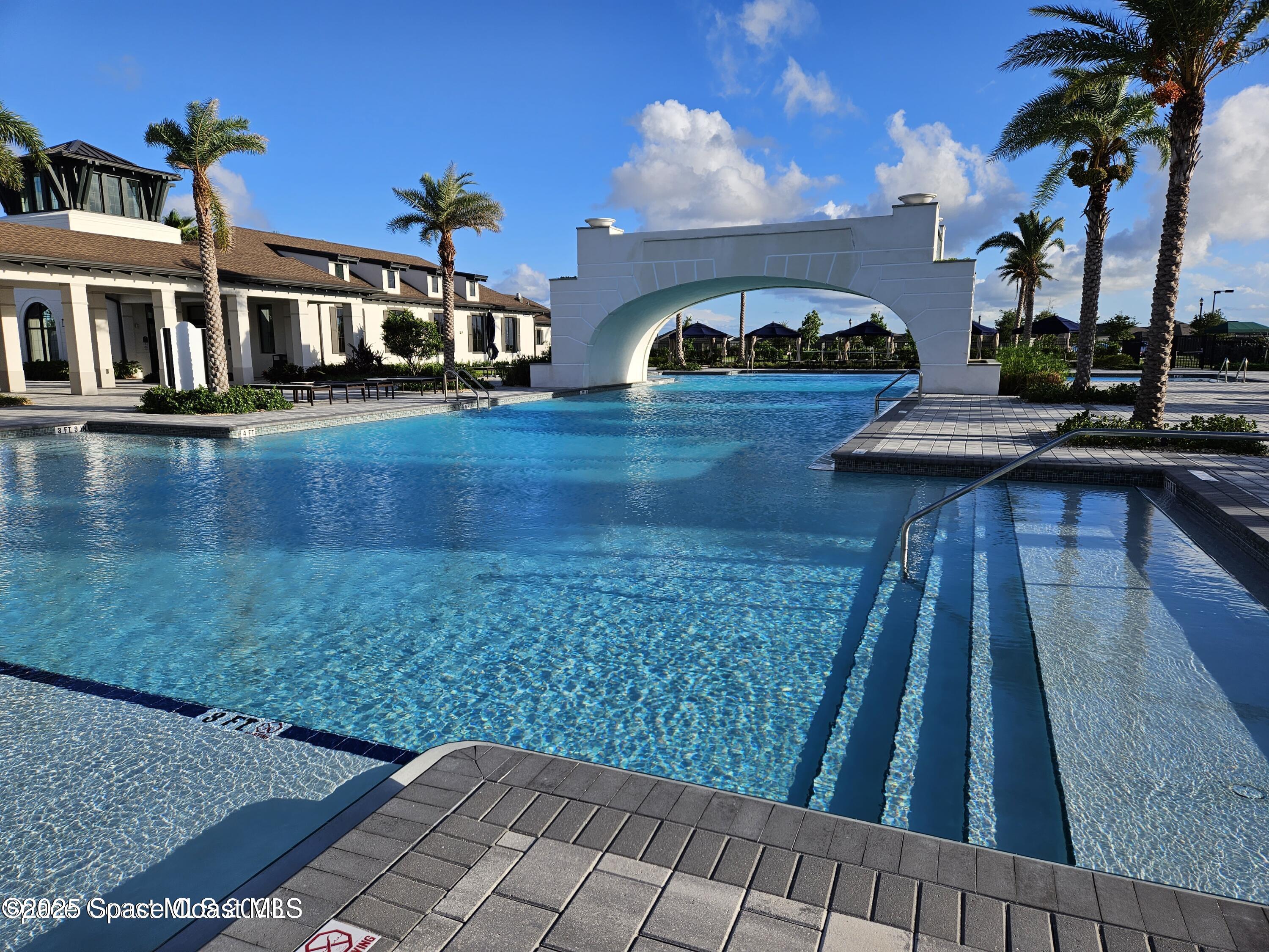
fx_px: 843
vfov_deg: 58.9
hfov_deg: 73.9
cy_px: 476
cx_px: 634
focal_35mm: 23
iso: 25
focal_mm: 5.4
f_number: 1.8
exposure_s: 1/1521
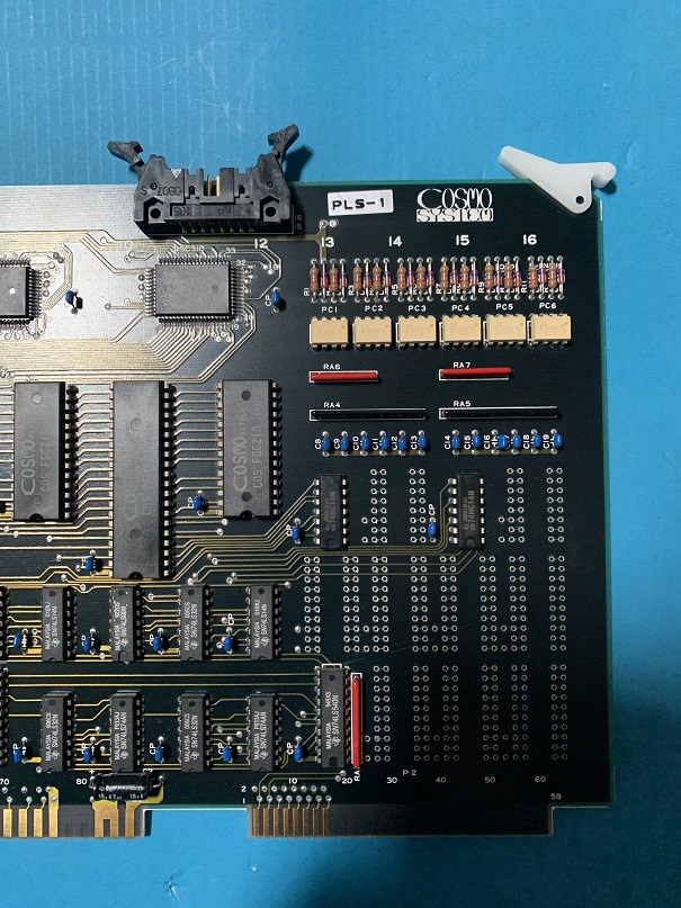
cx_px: 340
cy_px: 454
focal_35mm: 26
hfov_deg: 53.1
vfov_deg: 67.3
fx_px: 682
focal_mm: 4.25
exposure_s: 1/45
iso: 400
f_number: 1.8
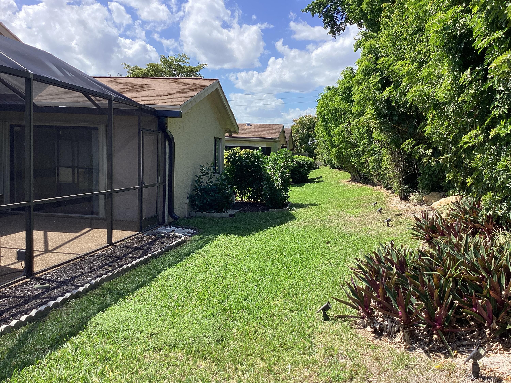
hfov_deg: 58.4
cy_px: 192
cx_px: 256
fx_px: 458
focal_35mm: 31
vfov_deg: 45.4
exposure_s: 1/806
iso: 25
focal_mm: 3.3
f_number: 2.4
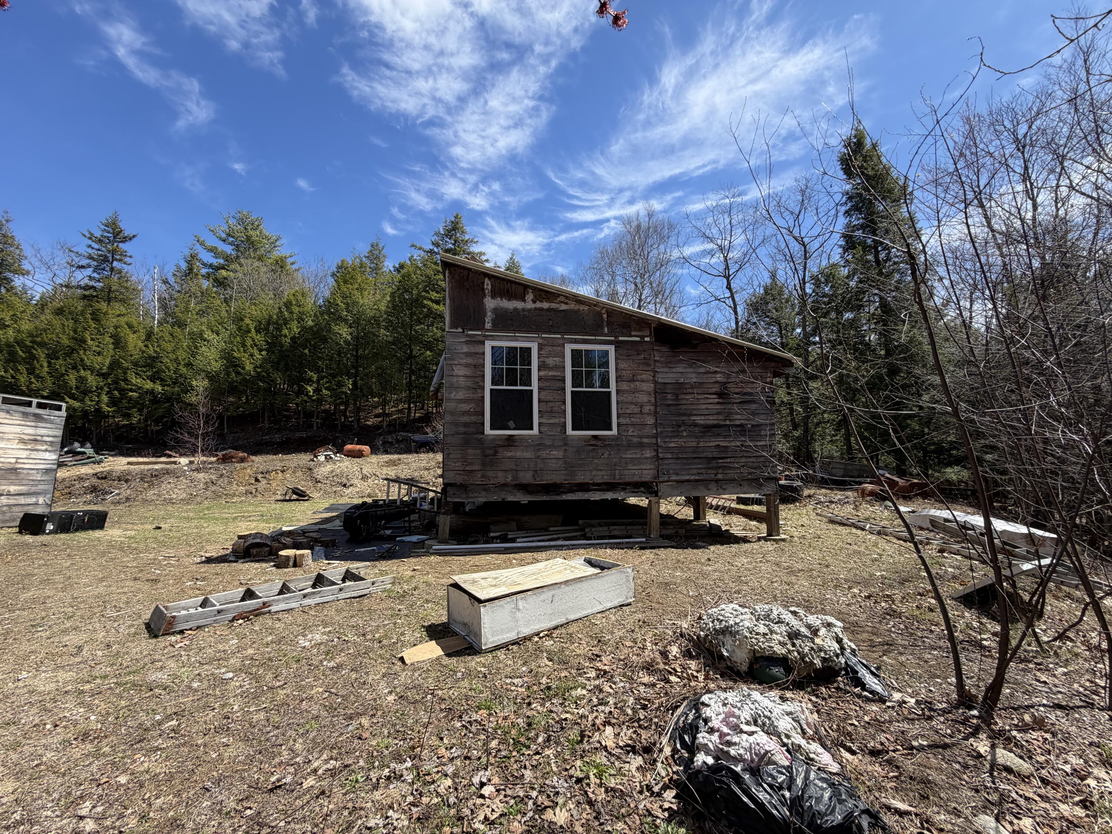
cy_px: 417
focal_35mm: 14
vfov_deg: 85.7
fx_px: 450
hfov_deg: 102.1
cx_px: 556
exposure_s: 1/770
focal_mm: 2.22
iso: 32
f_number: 2.2
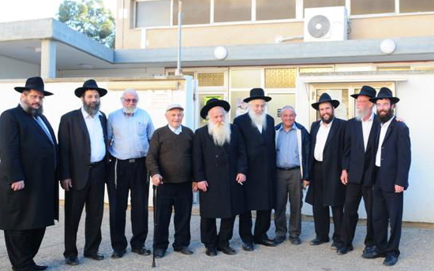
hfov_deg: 51.4
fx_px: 446
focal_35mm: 38
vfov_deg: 33.5
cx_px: 268
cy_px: 92
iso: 250
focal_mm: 17
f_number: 3.5
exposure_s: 1/200
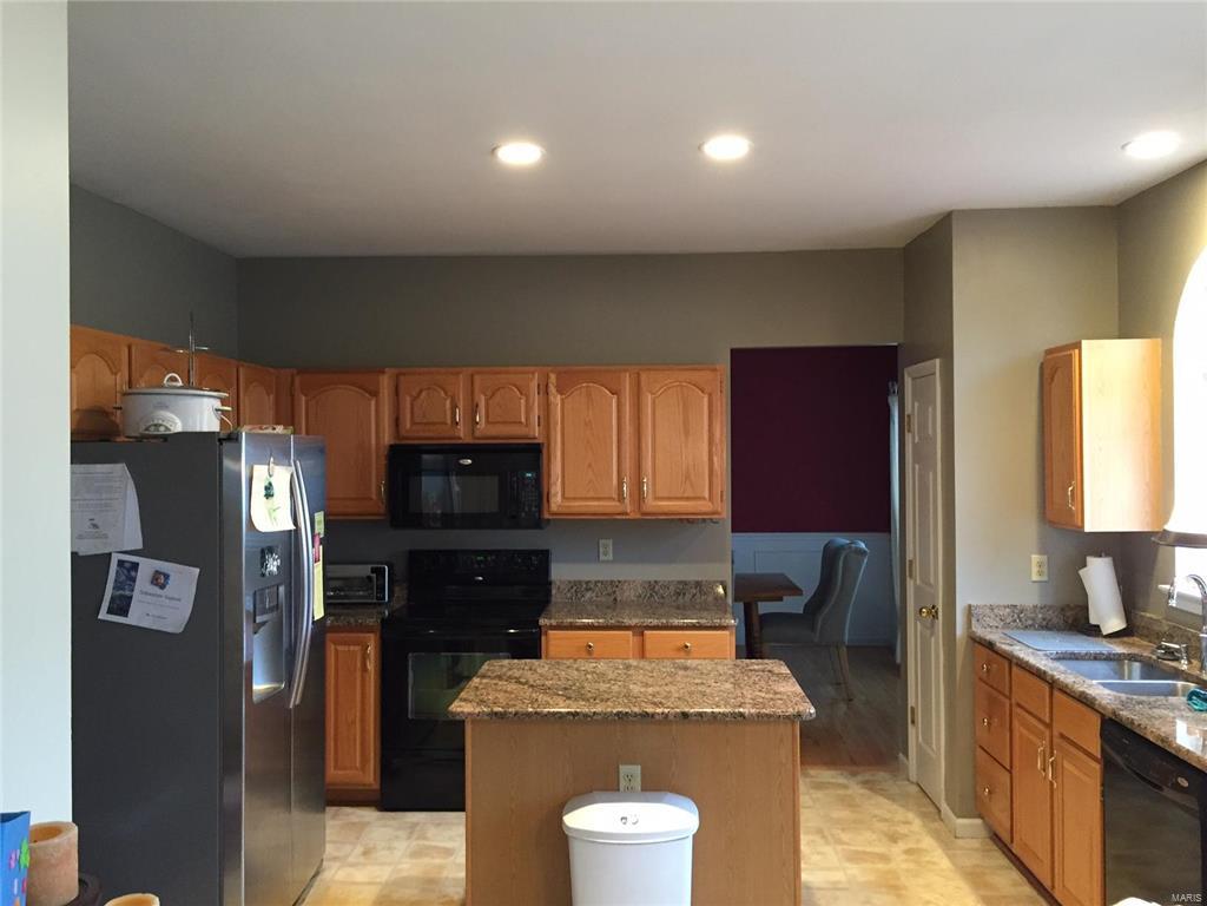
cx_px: 604
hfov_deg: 61.7
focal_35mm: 29
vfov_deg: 48.2
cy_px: 453
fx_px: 1011
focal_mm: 4.15
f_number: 2.2
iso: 250
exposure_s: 1/24
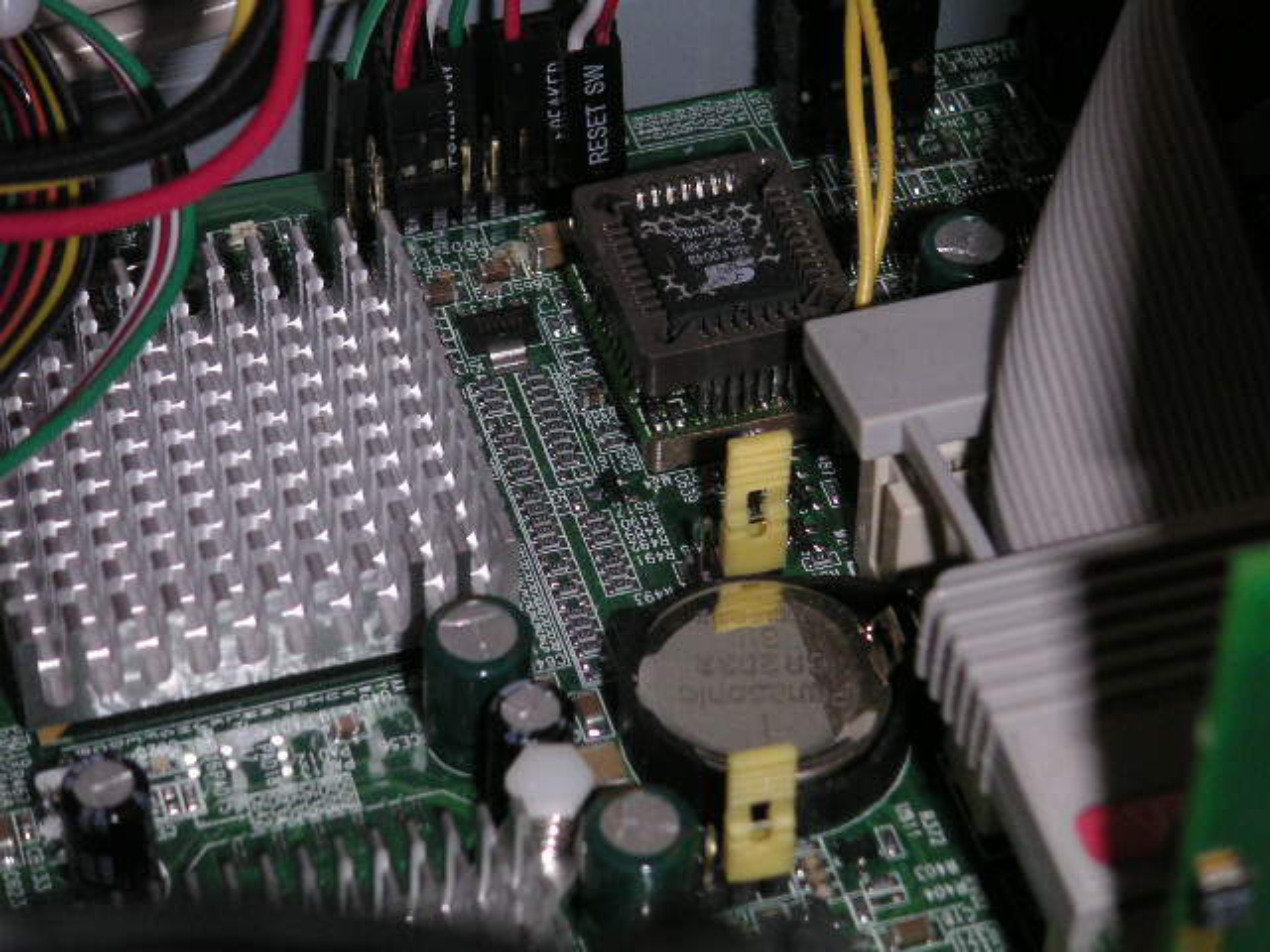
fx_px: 4072
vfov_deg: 13.3
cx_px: 635
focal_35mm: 111
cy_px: 476
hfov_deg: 17.7
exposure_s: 1/111
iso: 160
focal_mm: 17.1
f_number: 8
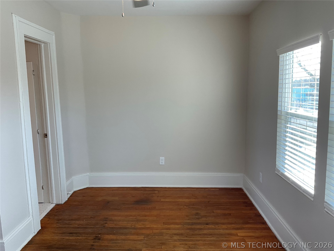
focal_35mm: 29
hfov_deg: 61.7
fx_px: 280
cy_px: 126
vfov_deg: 48.2
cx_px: 167
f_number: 1.8
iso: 40
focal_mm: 3
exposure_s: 1/122
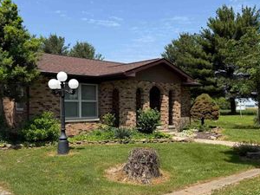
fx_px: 300
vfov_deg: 35.9
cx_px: 123
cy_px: 104
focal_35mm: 40
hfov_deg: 46.8
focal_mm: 6.76
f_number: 1.78
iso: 80
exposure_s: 1/4167
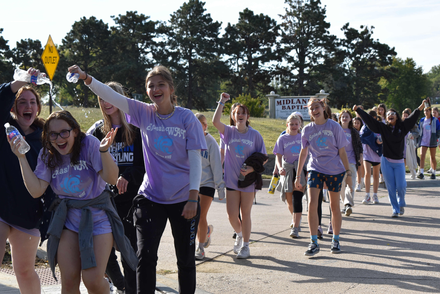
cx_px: 220
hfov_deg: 24.6
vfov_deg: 16.6
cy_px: 147
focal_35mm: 82
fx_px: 1009
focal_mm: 55
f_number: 9
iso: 200
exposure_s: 1/320
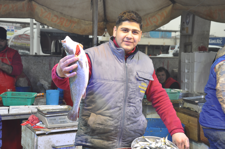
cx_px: 112
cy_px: 74
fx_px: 375
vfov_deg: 22.6
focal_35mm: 60
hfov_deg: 33.4
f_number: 6.3
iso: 200
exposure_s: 1/40
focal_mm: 40
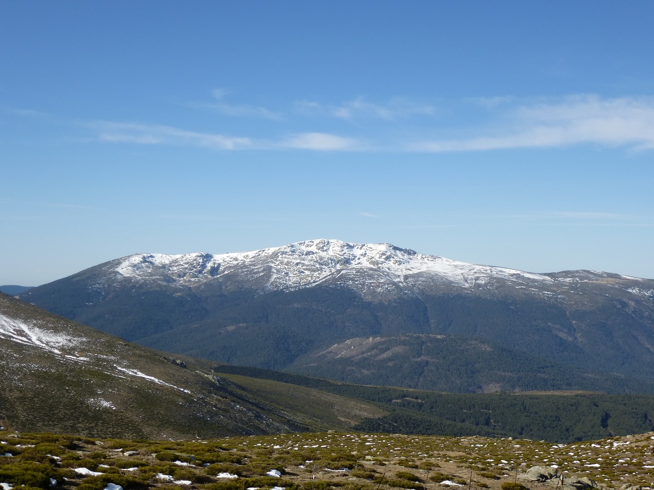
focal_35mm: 57
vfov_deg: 25.7
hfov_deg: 33.8
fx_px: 1077
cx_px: 327
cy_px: 245
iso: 100
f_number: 4.4
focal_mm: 10.1
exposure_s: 1/800
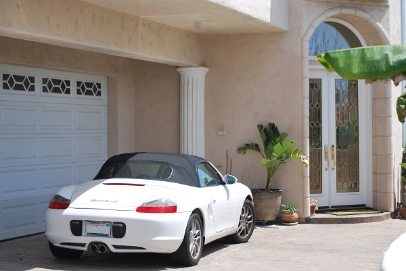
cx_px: 203
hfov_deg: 24.6
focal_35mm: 82
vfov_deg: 16.6
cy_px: 136
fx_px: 931
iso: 100
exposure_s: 1/250
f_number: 8
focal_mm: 55
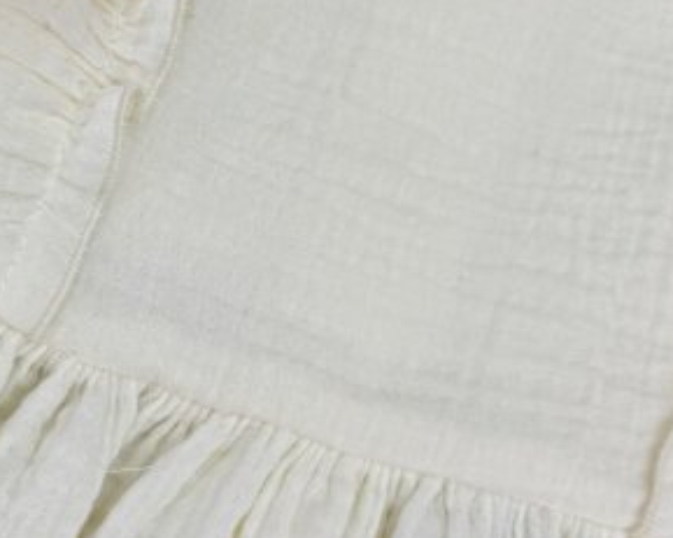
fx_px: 1613
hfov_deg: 23.3
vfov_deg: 18.9
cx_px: 156
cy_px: 170
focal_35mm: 81
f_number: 1.78
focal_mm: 6.76
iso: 80
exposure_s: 1/900
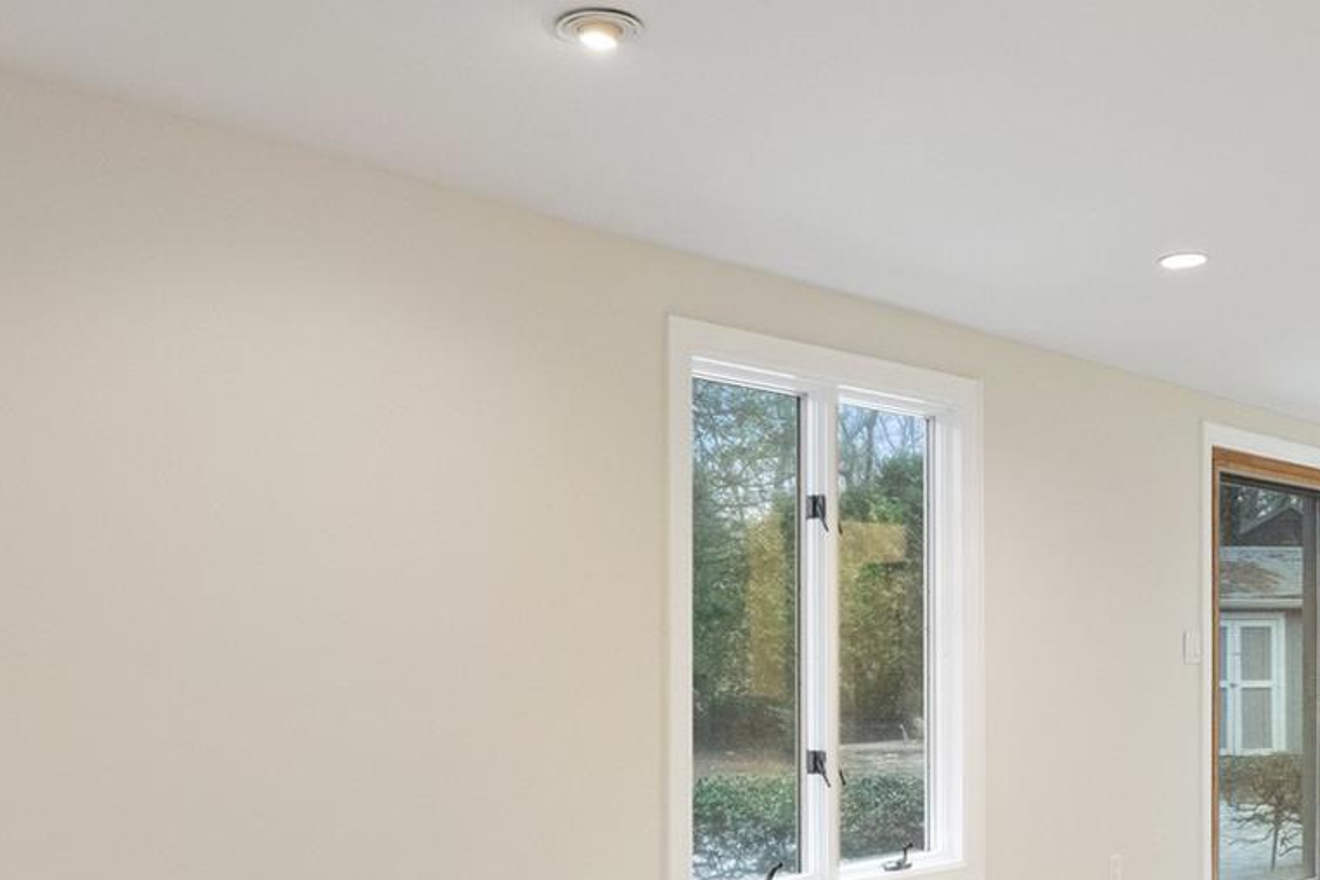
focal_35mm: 43
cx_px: 1041
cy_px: 656
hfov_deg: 43.5
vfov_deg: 30.7
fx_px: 1577
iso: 1250
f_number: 5.6
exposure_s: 1/10
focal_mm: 16
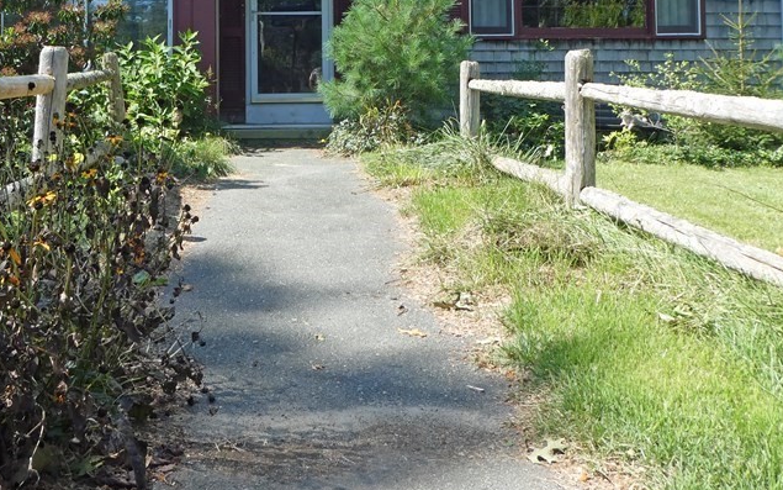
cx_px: 263
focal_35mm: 41
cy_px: 70
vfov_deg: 30.2
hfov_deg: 47.4
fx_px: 875
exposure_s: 1/320
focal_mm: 4.3
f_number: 3.3
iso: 80
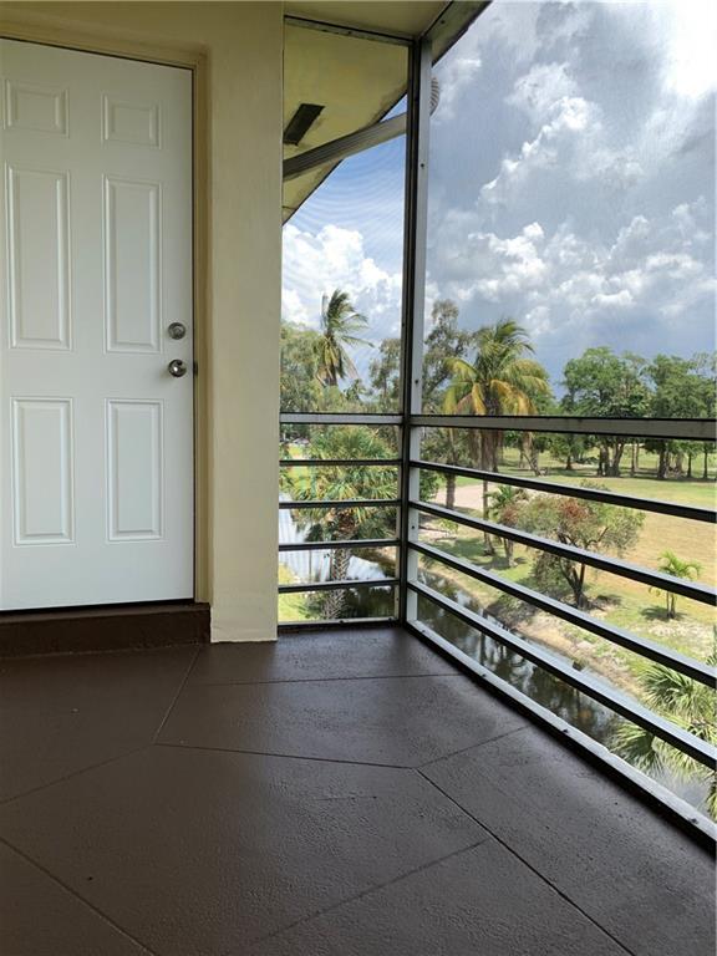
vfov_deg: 67.3
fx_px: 718
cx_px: 358
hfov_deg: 53.1
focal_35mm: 26
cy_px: 478
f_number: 1.8
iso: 25
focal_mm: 4.25
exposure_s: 1/1205
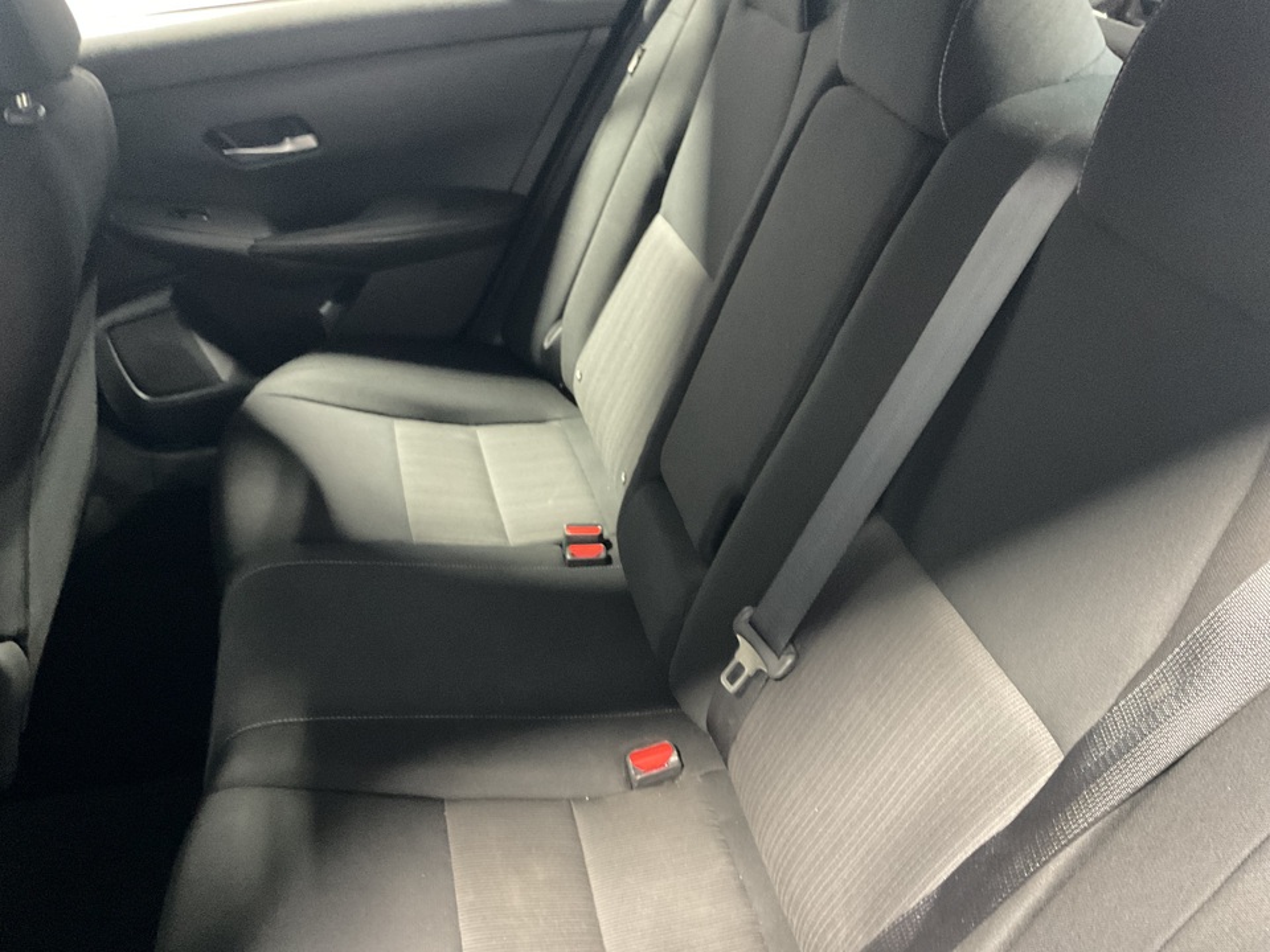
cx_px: 635
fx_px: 1064
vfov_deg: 48.2
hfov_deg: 61.7
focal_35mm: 29
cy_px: 476
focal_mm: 3
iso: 400
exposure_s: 1/25
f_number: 1.8
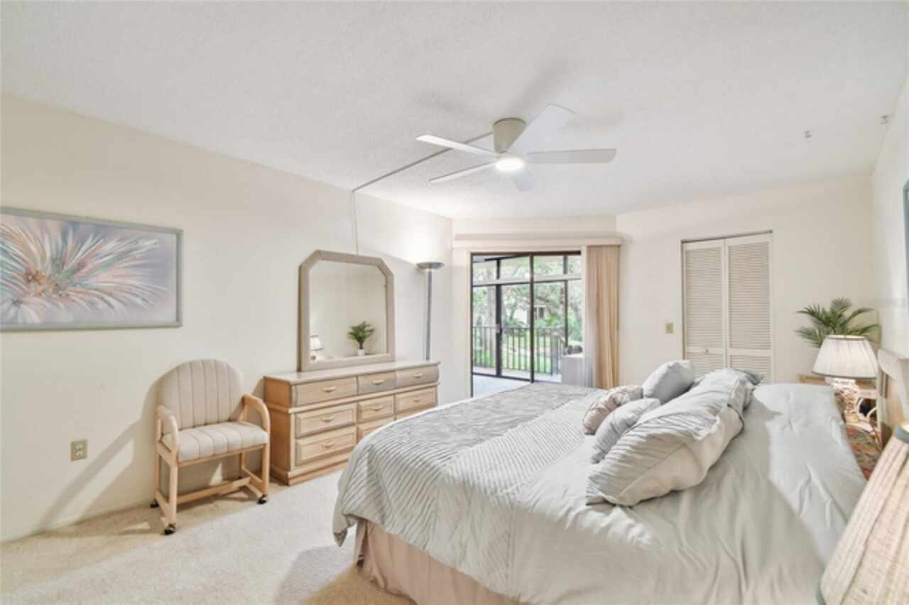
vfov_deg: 77.3
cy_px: 302
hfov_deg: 100.4
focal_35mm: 15
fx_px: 379
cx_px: 454
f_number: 7.1
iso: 100
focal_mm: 10
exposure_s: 1/10
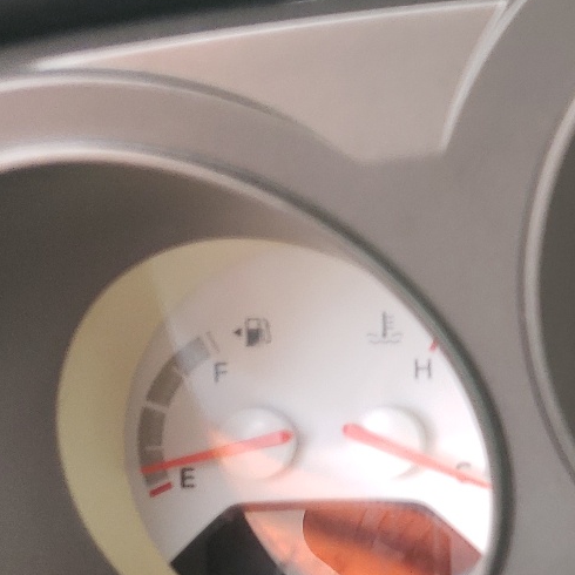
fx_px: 1409
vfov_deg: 23.0
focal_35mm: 75
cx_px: 875
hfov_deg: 19.8
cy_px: 332
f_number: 1.5
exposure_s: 1/60.2
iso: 84
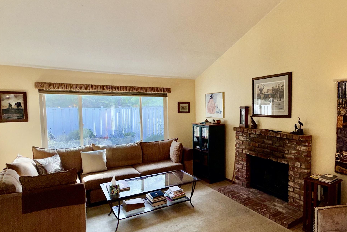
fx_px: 222
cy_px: 122
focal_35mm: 23
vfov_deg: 55.1
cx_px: 224
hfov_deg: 74.3
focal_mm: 2.22
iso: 16
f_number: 2.2
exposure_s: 1/135
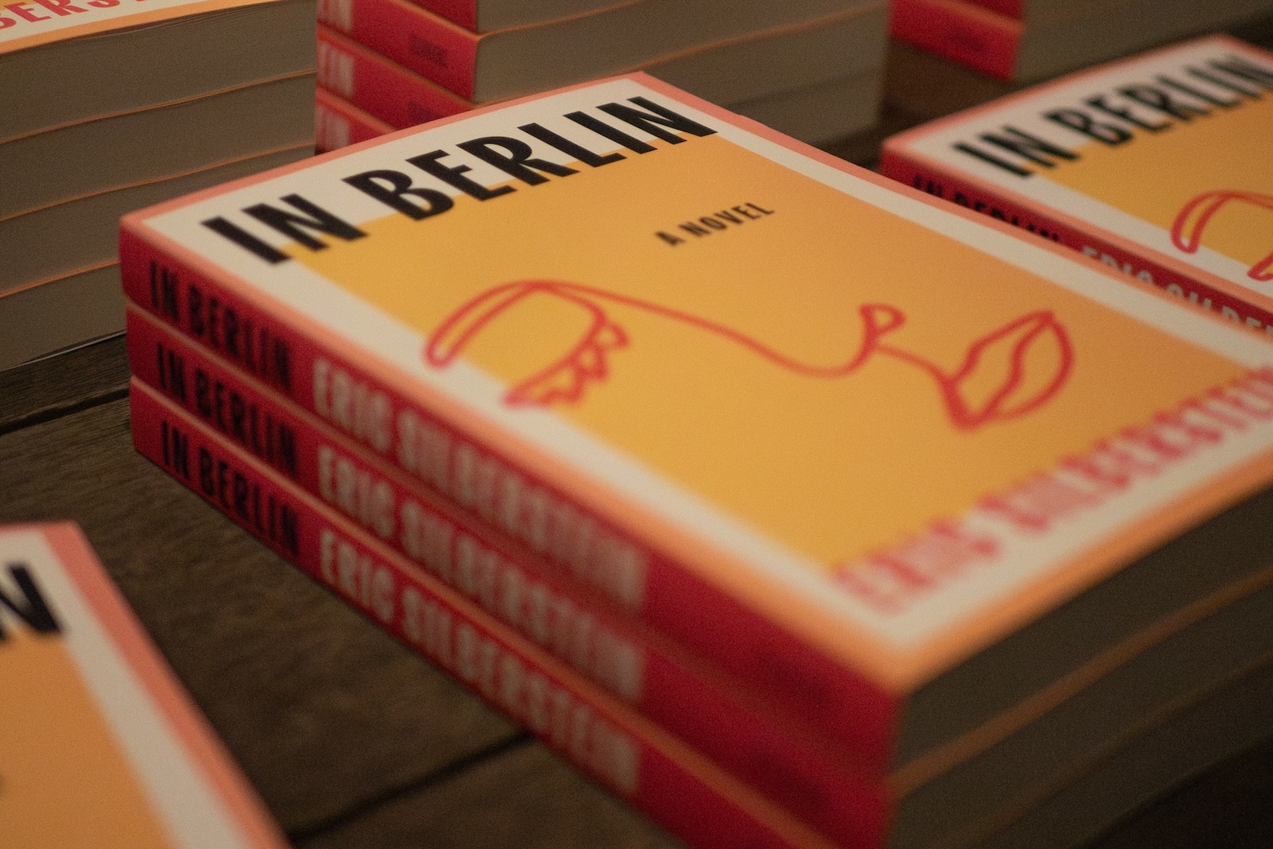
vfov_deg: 20.2
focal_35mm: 67
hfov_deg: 30.1
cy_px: 279
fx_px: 2369
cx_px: 636
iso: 3200
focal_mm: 25
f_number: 1.4
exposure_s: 1/800
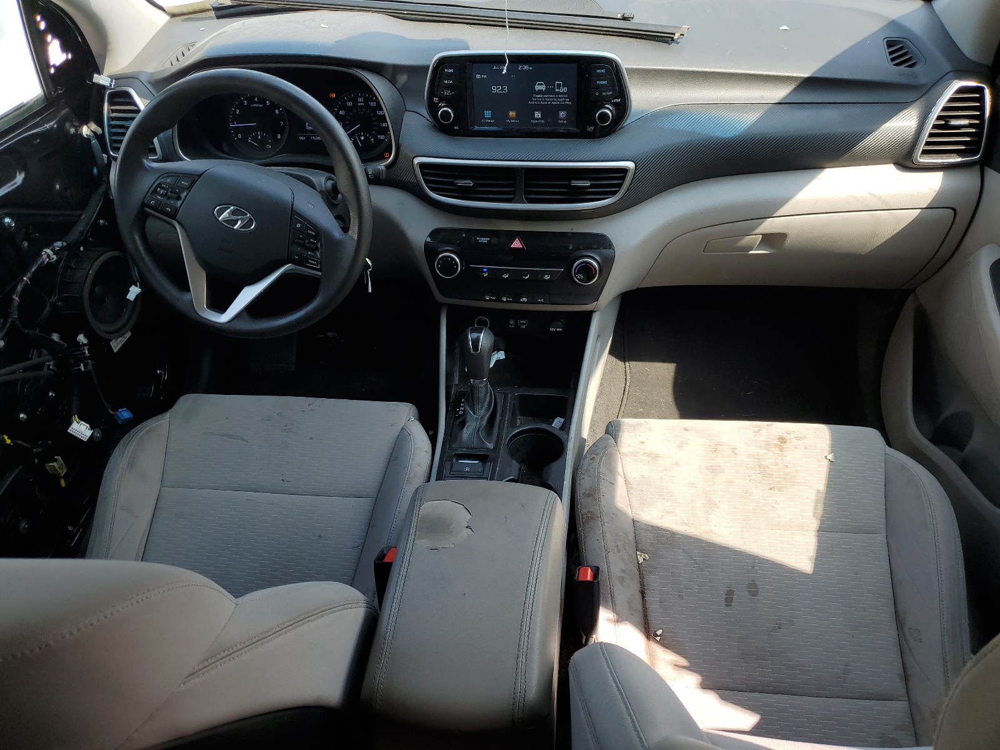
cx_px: 500
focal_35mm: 26
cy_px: 375
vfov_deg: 53.1
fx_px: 751
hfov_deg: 67.3
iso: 50
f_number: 1.5
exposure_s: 1/526
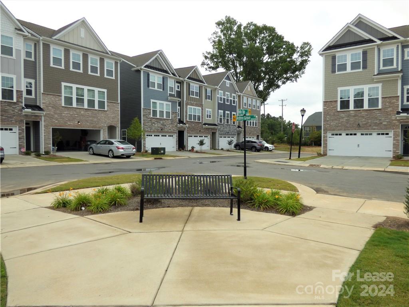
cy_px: 154
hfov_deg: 71.6
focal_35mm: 24
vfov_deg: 56.8
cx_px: 204
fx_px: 284
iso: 100
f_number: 3
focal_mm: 4.25
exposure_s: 1/1300
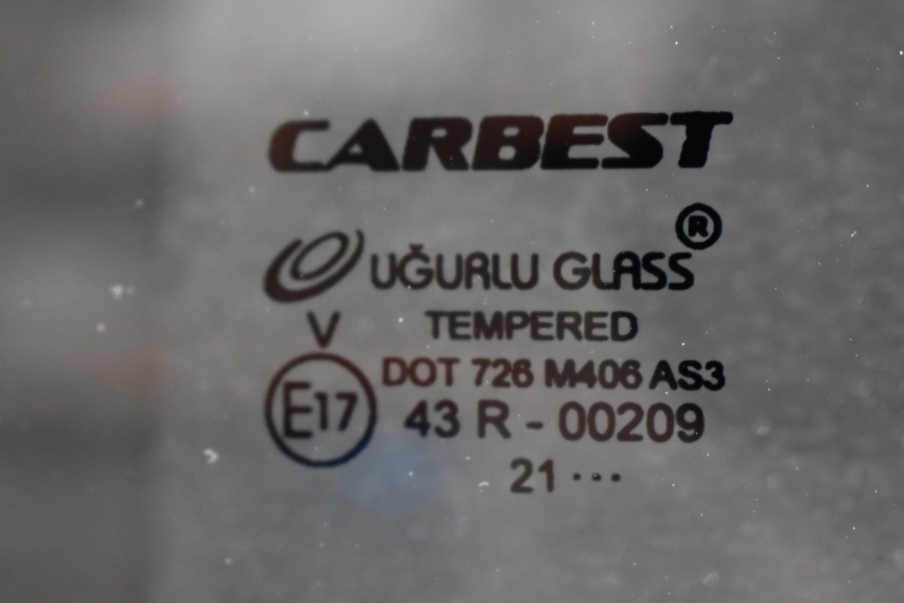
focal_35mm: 78
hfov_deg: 26.0
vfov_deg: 17.5
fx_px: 1959
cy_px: 302
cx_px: 452
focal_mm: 52
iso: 3200
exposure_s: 1/50
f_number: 5.6
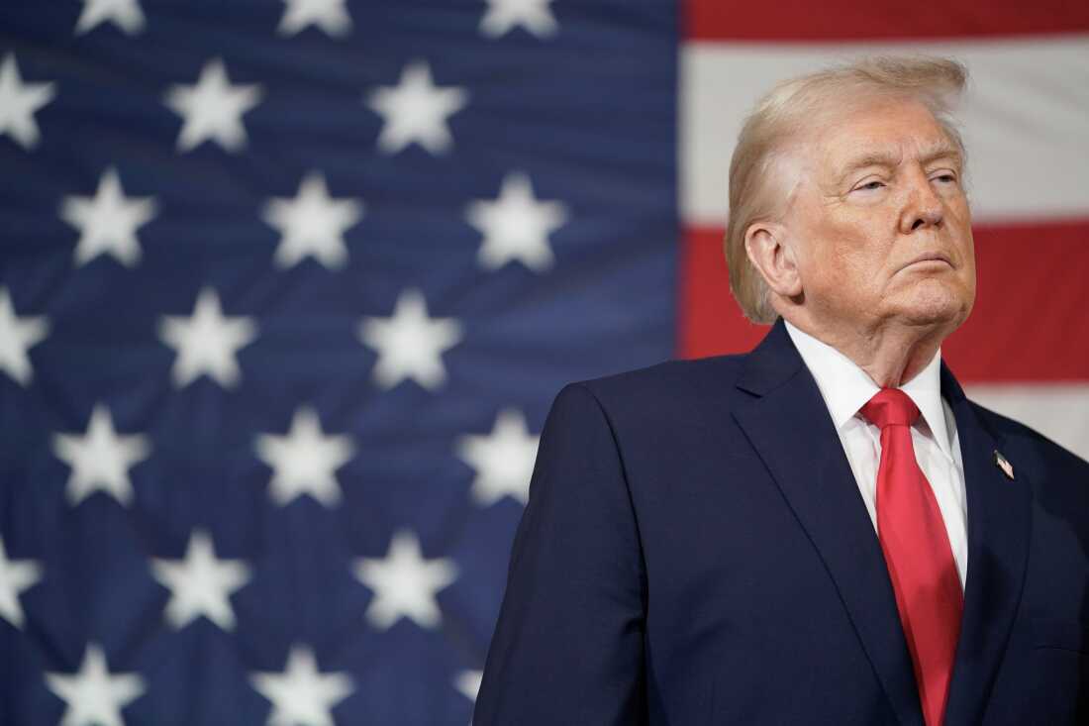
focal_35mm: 150
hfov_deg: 13.7
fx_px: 4537
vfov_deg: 9.1
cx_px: 544
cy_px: 363
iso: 2500
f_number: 2.8
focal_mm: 150
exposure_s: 1/640
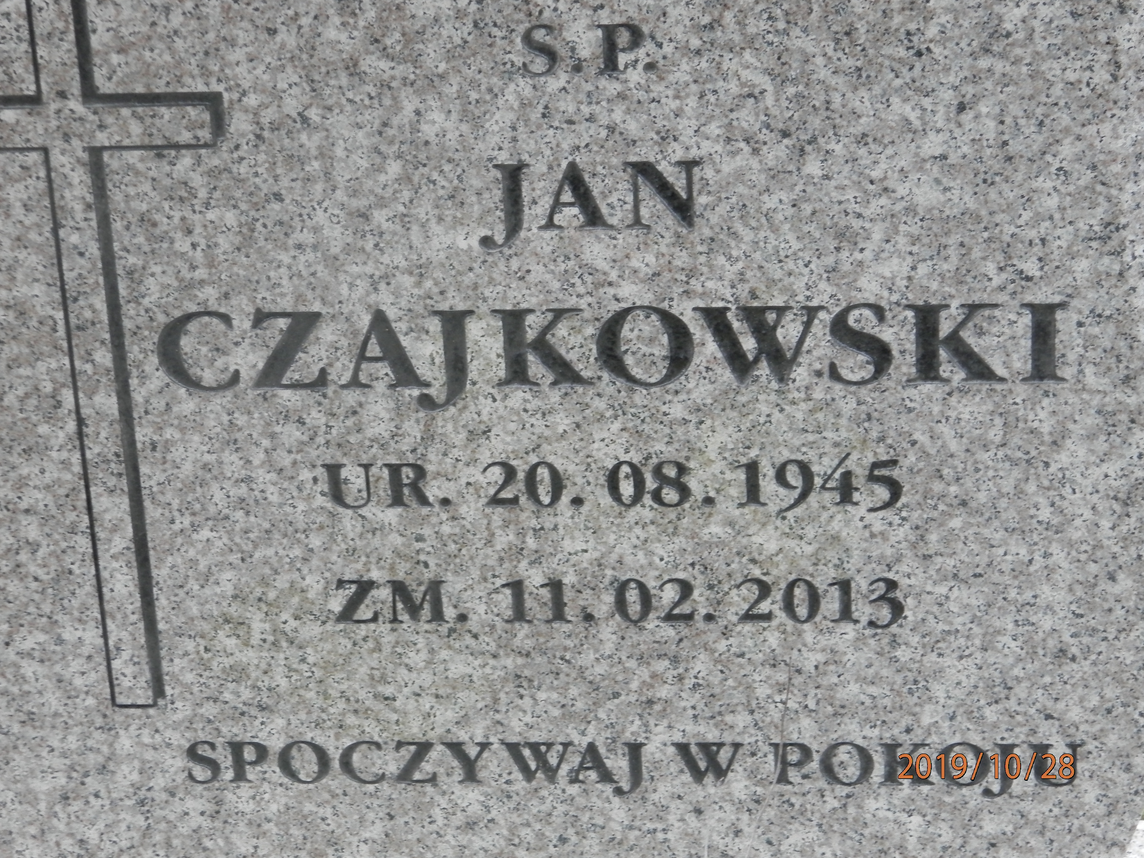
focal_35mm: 106
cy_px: 429
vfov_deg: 14.0
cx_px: 572
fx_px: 3503
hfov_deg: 18.5
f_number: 4.5
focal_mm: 19
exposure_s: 1/30
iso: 200
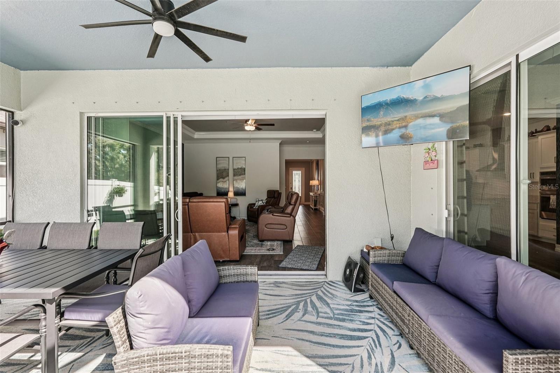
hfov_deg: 96.7
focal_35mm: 16
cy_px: 186
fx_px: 249
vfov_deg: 73.7
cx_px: 280
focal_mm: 16
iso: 400
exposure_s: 1/80
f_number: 8
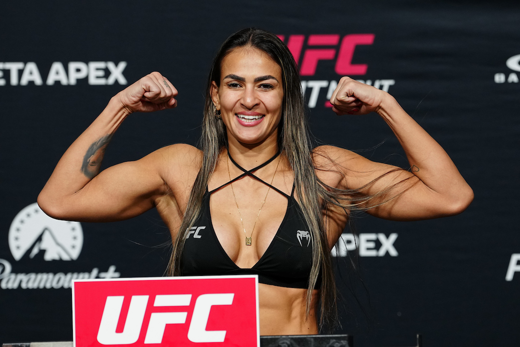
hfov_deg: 8.0
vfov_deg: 5.4
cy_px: 174
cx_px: 260
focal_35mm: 256
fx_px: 3697
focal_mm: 171
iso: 1250
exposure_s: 1/160
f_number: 3.5
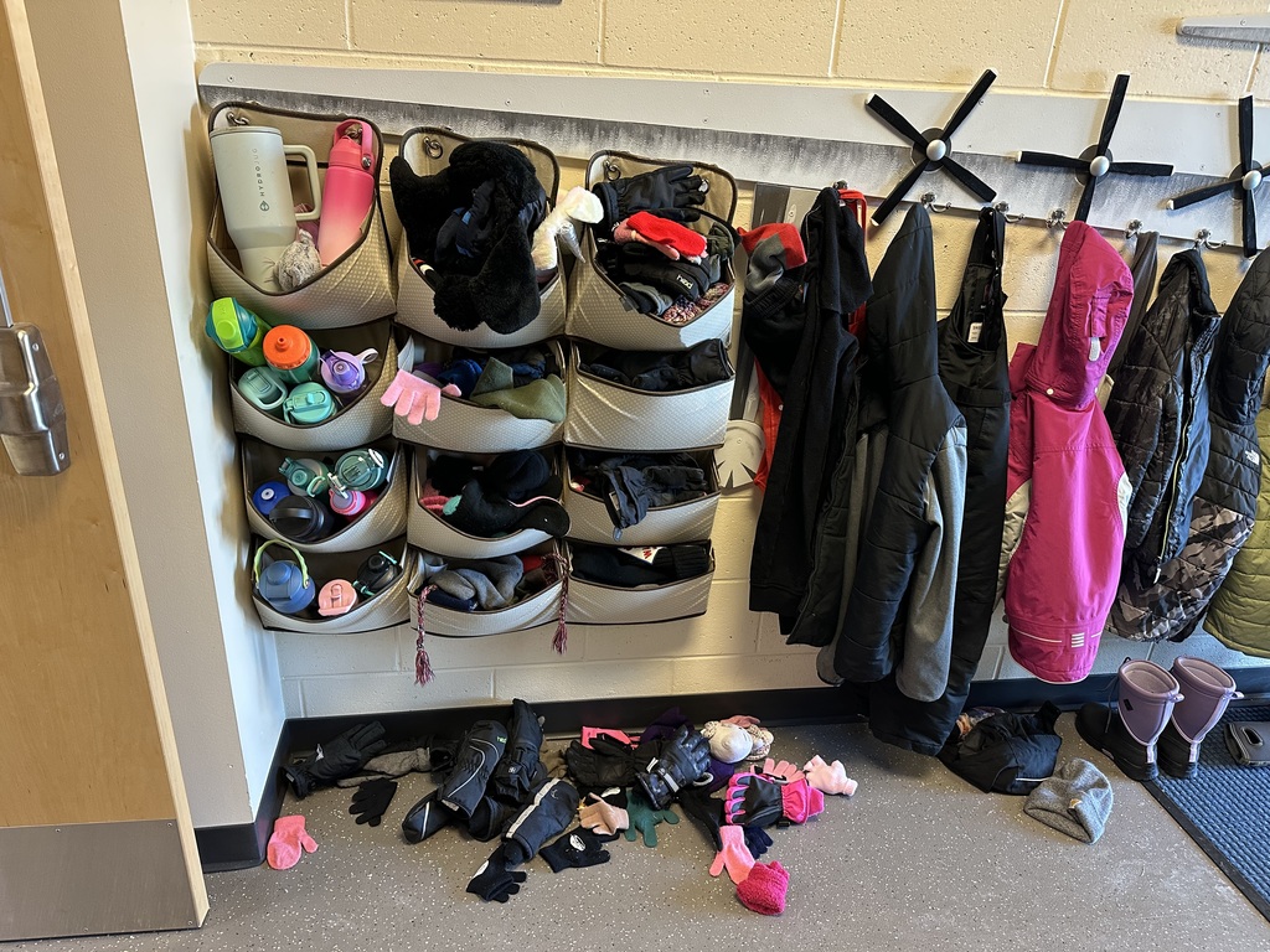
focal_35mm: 24
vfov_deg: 56.8
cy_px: 476
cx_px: 635
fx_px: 881
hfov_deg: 71.6
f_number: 1.78
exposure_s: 1/60
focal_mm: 6.86
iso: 320
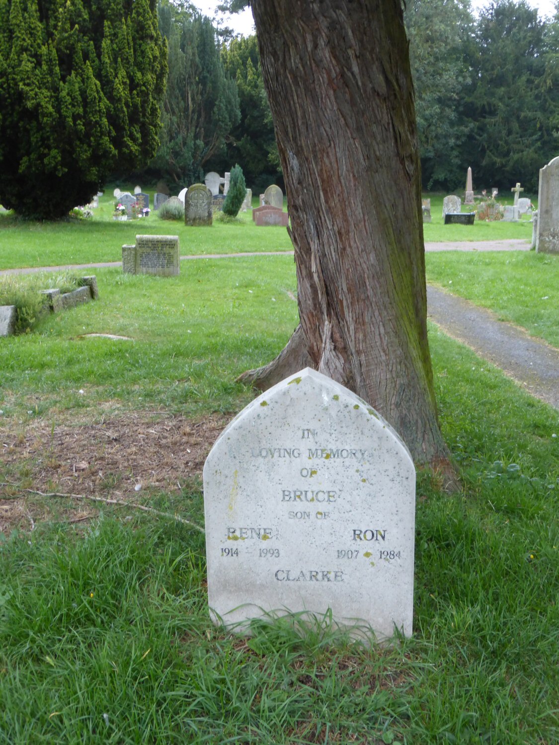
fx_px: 861
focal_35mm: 40
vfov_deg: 46.8
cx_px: 280
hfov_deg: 36.0
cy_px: 372
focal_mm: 6.9
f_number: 3.9
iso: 250
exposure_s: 1/60
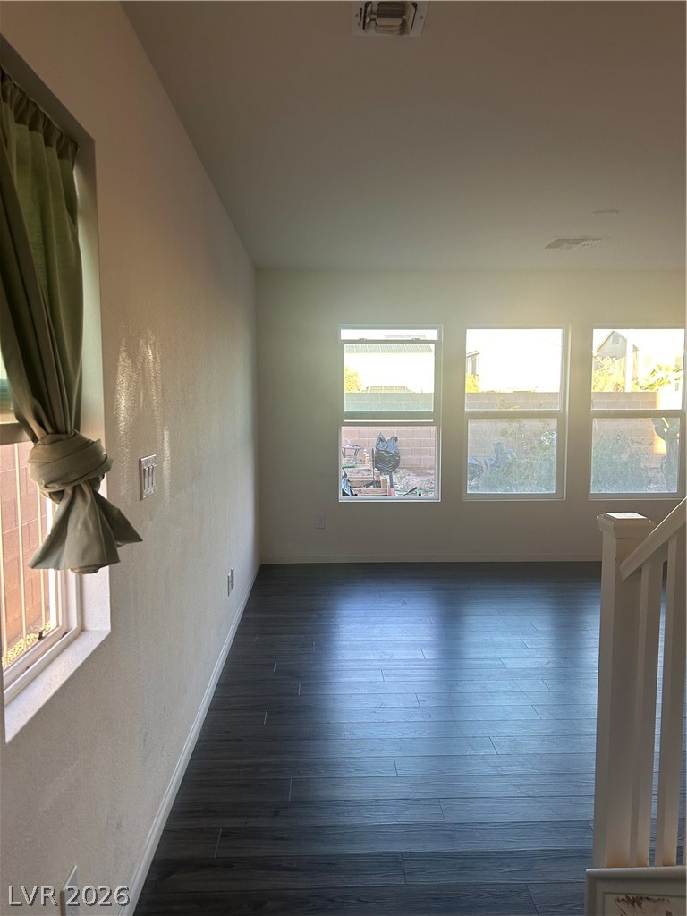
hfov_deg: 53.1
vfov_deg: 67.3
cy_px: 458
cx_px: 344
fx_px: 688
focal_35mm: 26
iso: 100
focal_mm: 5.7
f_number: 1.5
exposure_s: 1/120
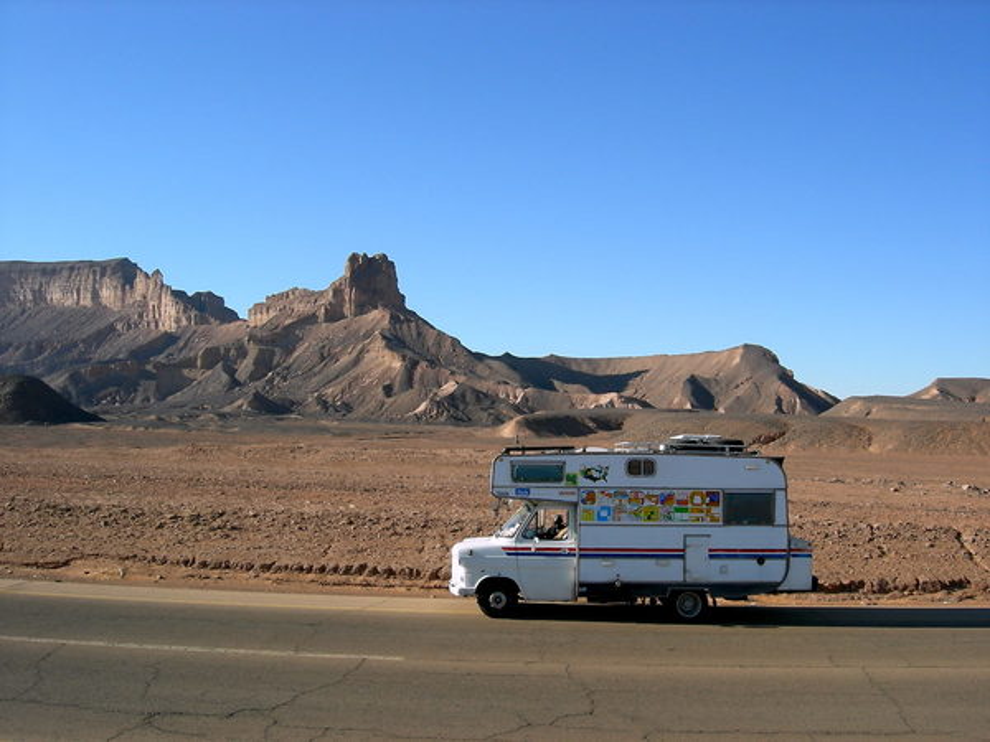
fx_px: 1030
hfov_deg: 51.4
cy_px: 371
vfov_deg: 39.7
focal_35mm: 36
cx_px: 495
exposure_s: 1/260
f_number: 6
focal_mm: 7.5
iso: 64
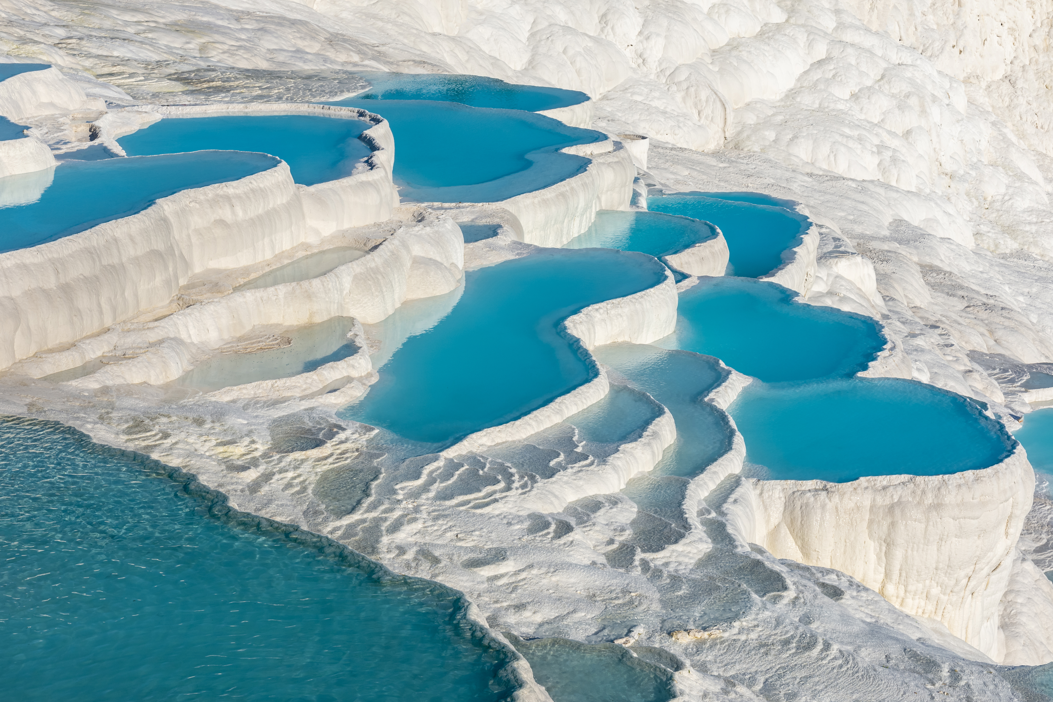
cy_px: 351
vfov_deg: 22.6
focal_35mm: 60
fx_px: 1755
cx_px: 526
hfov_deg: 33.4
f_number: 9
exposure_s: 1/160
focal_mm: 40
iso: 100
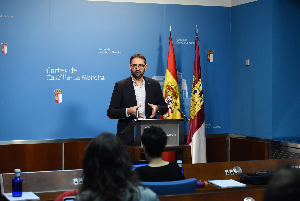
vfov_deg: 17.5
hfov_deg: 26.0
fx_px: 650
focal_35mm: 78
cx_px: 150
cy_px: 100
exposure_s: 1/200
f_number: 4.5
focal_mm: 78
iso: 3200
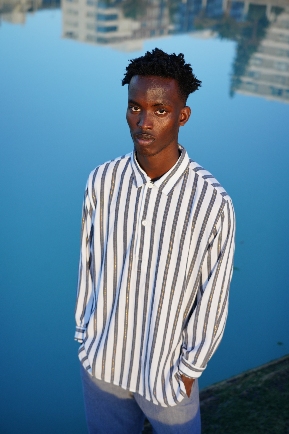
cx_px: 144
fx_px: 554
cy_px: 217
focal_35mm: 46
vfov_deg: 42.7
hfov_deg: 29.2
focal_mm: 46
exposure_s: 1/2000
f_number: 4
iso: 800
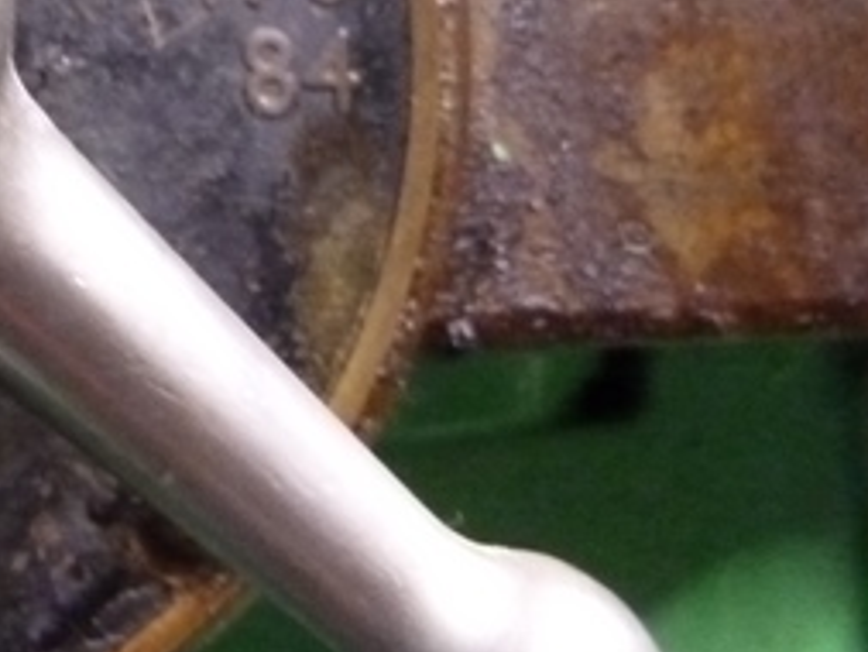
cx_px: -480
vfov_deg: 18.0
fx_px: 1982
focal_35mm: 79
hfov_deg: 20.6
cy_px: -75
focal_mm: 4.1
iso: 800
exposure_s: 1/15
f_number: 3.3
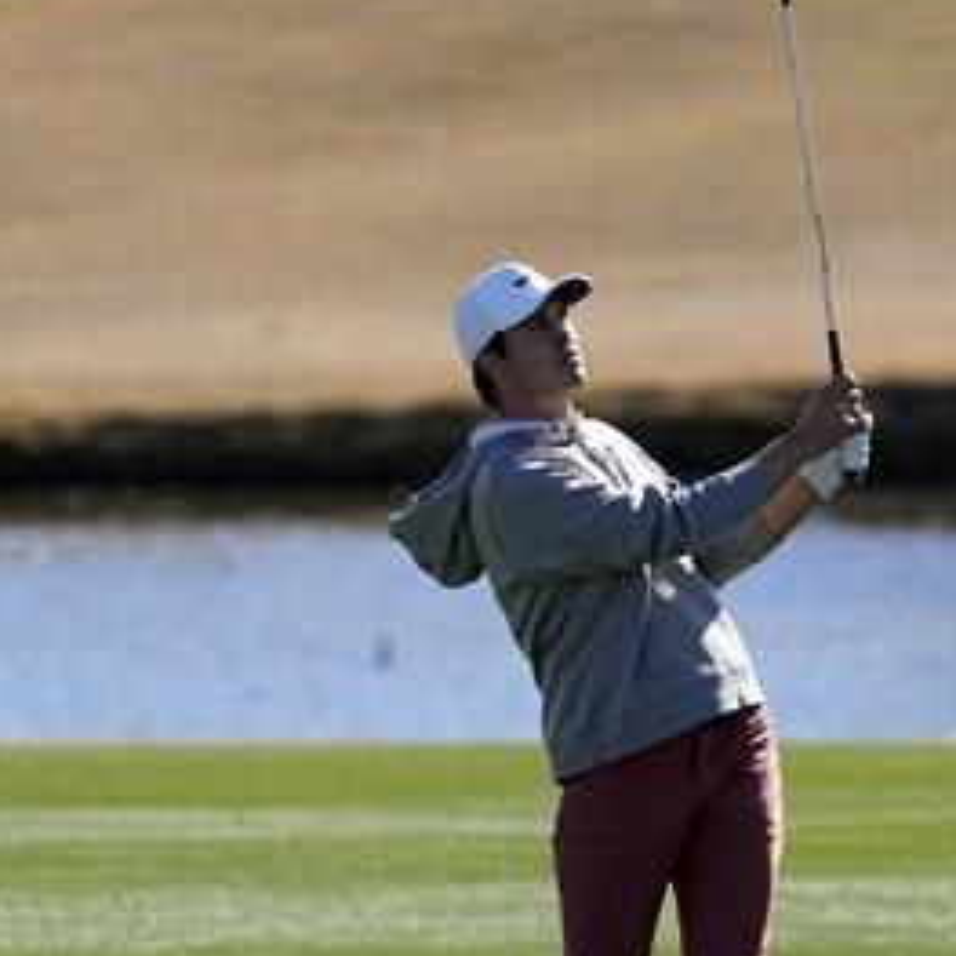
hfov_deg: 1.6
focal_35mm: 1125
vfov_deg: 1.6
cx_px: 814
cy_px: 652
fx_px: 35151
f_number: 6.3
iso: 1250
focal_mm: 535
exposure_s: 1/3200
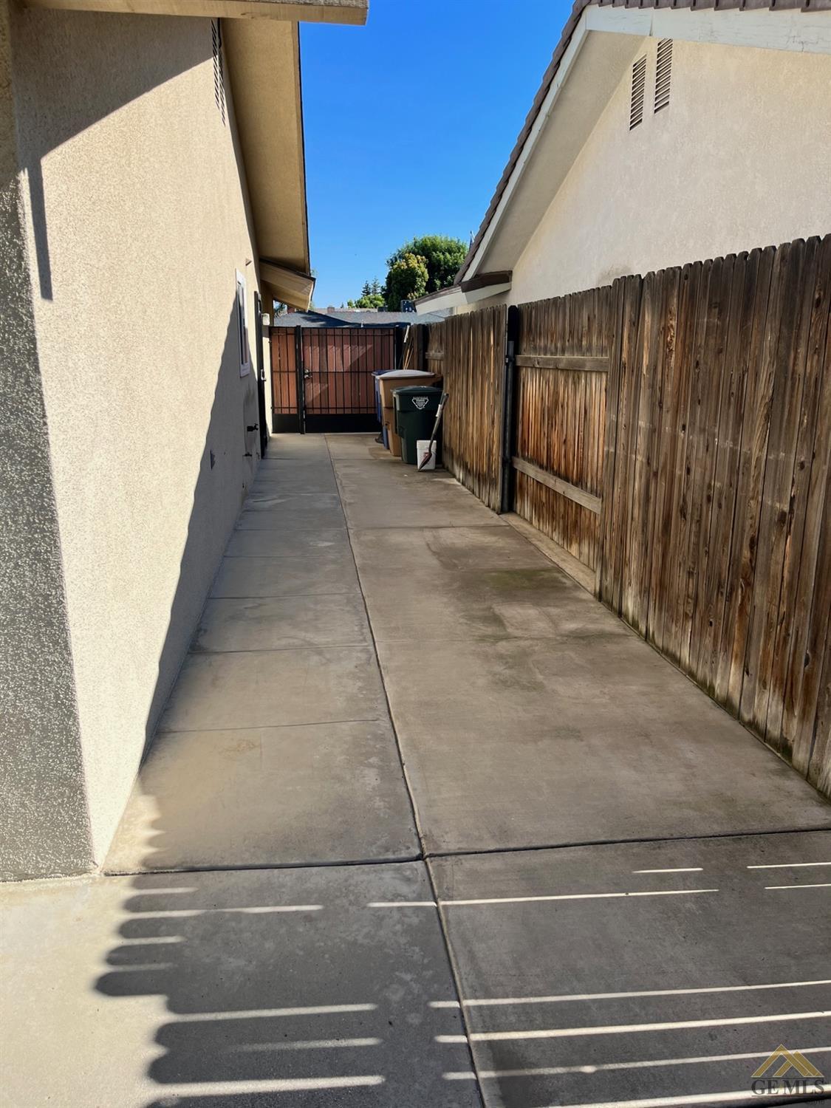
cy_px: 554
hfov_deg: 53.1
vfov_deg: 67.3
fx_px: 832
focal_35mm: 26
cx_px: 416
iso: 50
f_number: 1.6
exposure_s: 1/2688
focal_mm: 5.1
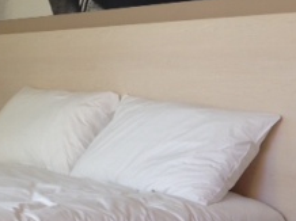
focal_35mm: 97
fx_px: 829
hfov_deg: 20.1
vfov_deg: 14.8
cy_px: -24
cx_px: 72
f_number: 2.4
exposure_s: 1/24
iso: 50
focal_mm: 4.12
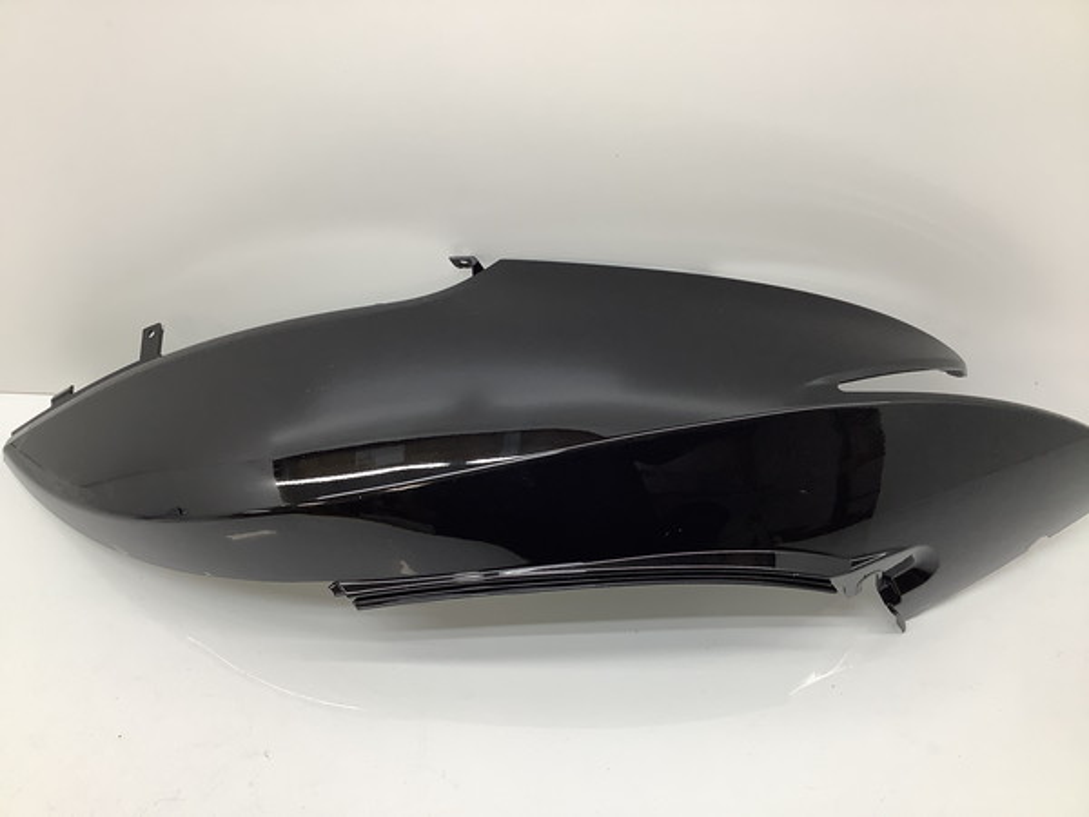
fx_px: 975
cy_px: 408
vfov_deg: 45.4
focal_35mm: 31
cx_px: 544
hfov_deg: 58.4
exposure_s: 1/120
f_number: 2.4
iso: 80
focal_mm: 3.3
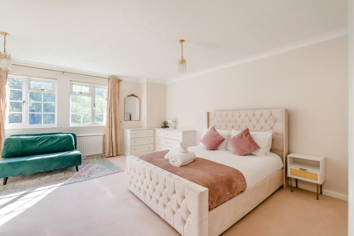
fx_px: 157
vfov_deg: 73.8
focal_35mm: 16
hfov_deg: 96.7
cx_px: 177
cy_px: 118
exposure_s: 1/13
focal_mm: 16
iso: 100
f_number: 10
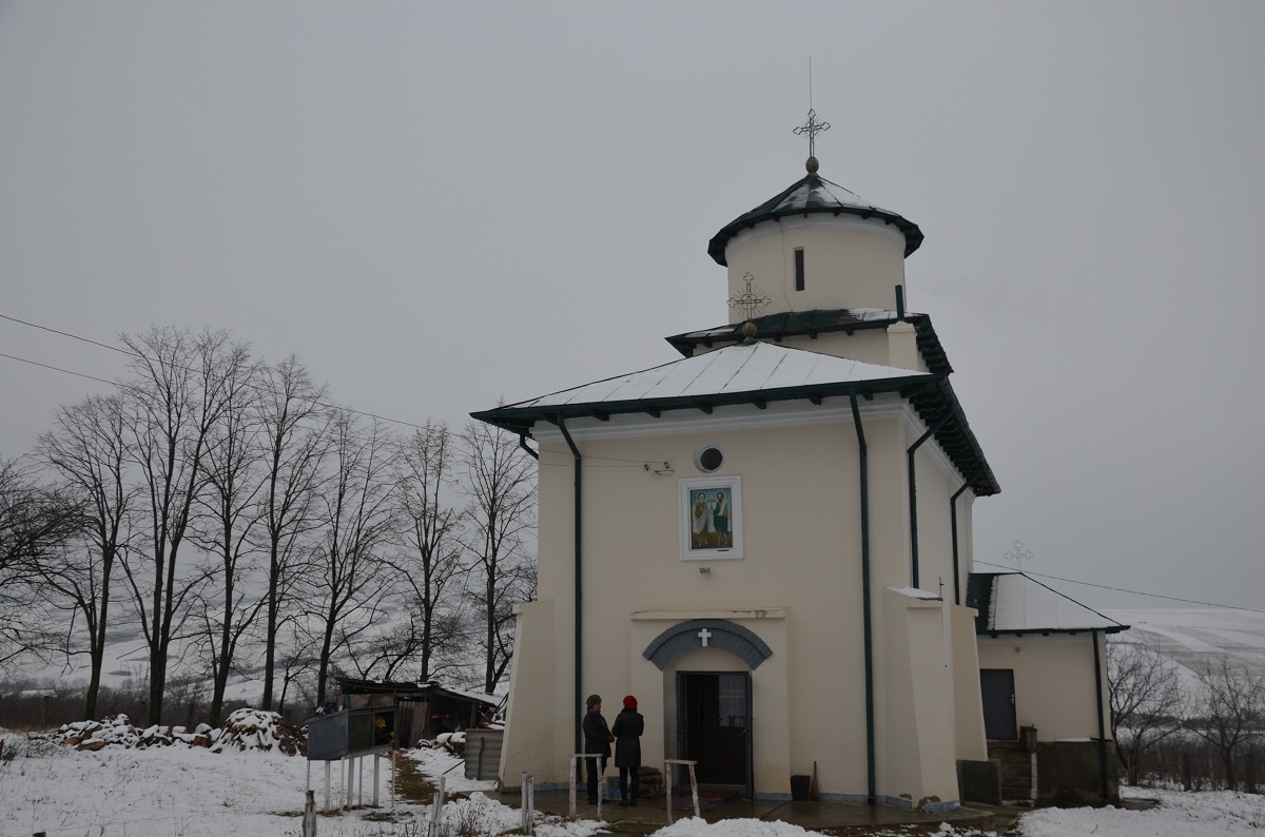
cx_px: 632
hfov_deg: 57.3
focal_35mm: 33
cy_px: 418
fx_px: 1157
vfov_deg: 39.8
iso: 200
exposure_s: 1/160
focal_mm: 22
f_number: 6.3
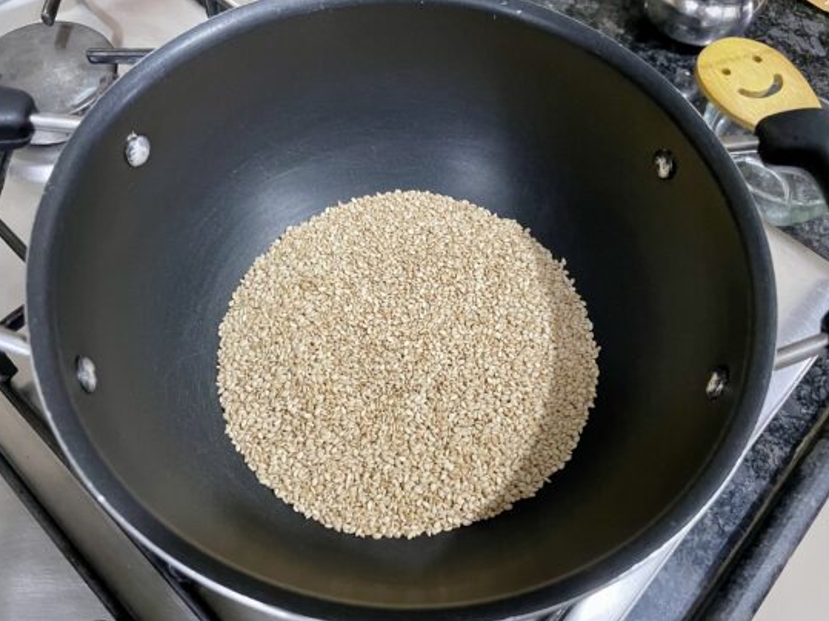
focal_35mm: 28
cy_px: 333
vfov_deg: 49.7
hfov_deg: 63.4
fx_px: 670
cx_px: 426
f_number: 1.6
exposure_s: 1/33
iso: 500
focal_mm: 4.2
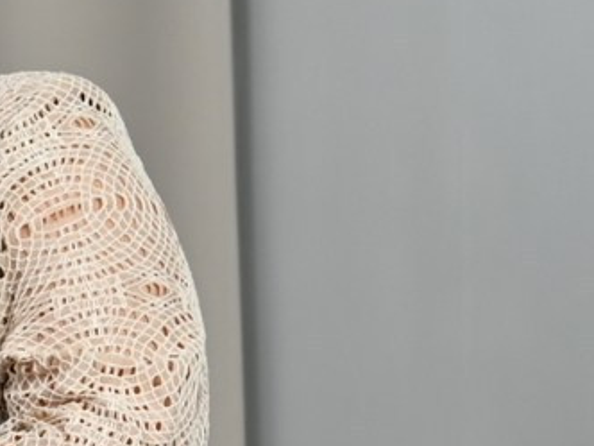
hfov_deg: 6.2
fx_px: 5096
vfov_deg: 4.9
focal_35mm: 297
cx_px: -1181
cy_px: 1077
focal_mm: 40
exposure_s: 1/200
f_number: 2.8
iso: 160
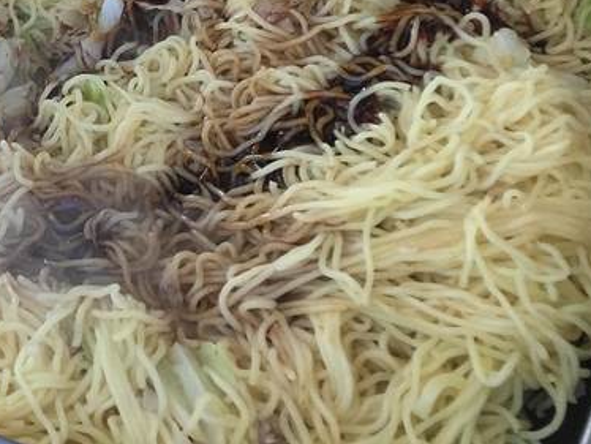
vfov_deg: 15.3
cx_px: -183
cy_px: -107
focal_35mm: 93
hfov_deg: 19.4
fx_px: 1589
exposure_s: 1/152
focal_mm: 4.15
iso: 25
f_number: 2.2
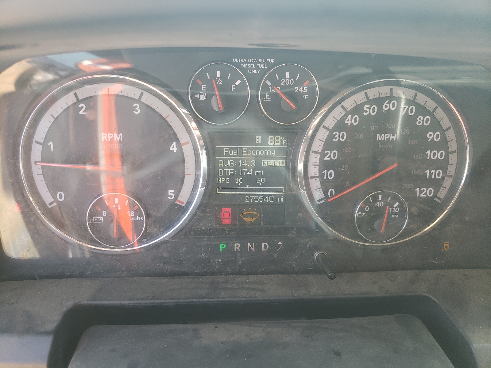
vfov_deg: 53.1
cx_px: 246
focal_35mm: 26
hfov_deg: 67.3
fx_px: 369
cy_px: 184
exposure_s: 1/120
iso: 65
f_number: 1.5
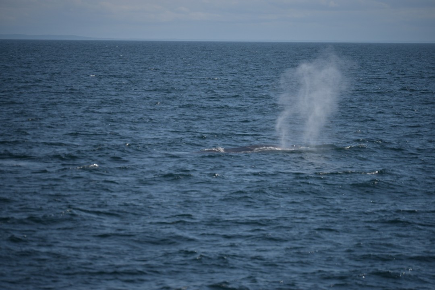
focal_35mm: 232
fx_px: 2809
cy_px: 145
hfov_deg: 8.9
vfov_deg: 5.9
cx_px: 218
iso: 200
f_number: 5.3
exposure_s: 1/4000
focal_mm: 155
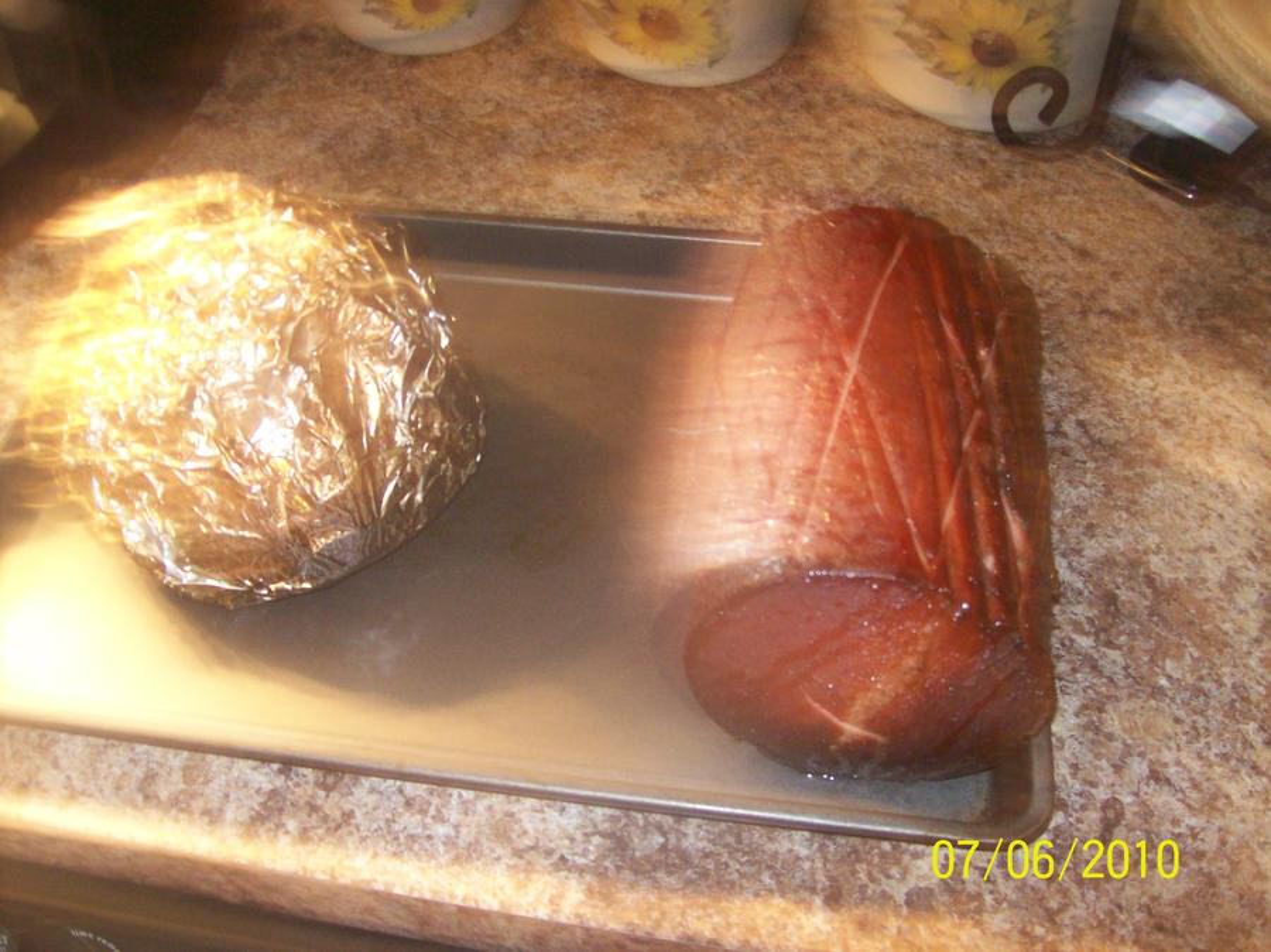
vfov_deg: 39.6
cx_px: 636
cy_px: 476
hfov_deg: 51.4
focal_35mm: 36
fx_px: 1321
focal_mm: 6
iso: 200
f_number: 2.7
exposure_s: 1/2
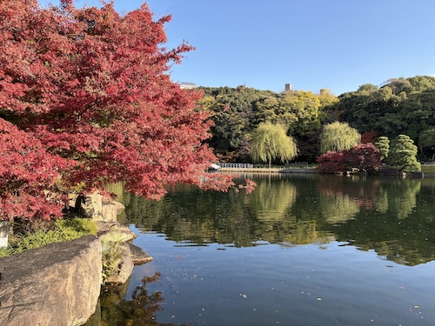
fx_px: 327
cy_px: 163
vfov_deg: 53.1
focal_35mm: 26
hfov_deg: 67.3
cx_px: 218
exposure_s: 1/850
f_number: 1.6
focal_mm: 5.96
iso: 50
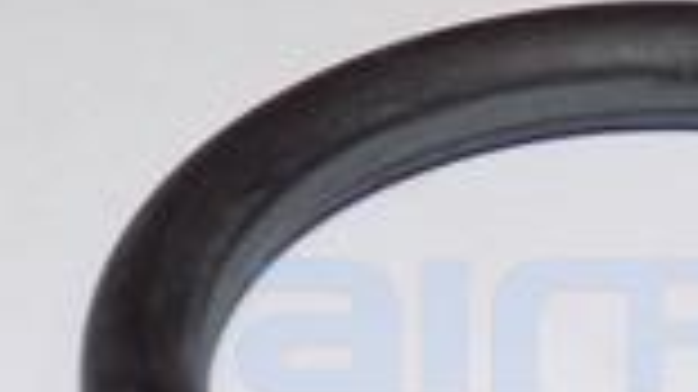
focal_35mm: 341
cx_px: 703
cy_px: 381
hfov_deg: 6.3
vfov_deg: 3.6
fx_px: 6308
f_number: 4.8
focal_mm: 20.9
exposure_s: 1/30
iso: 200
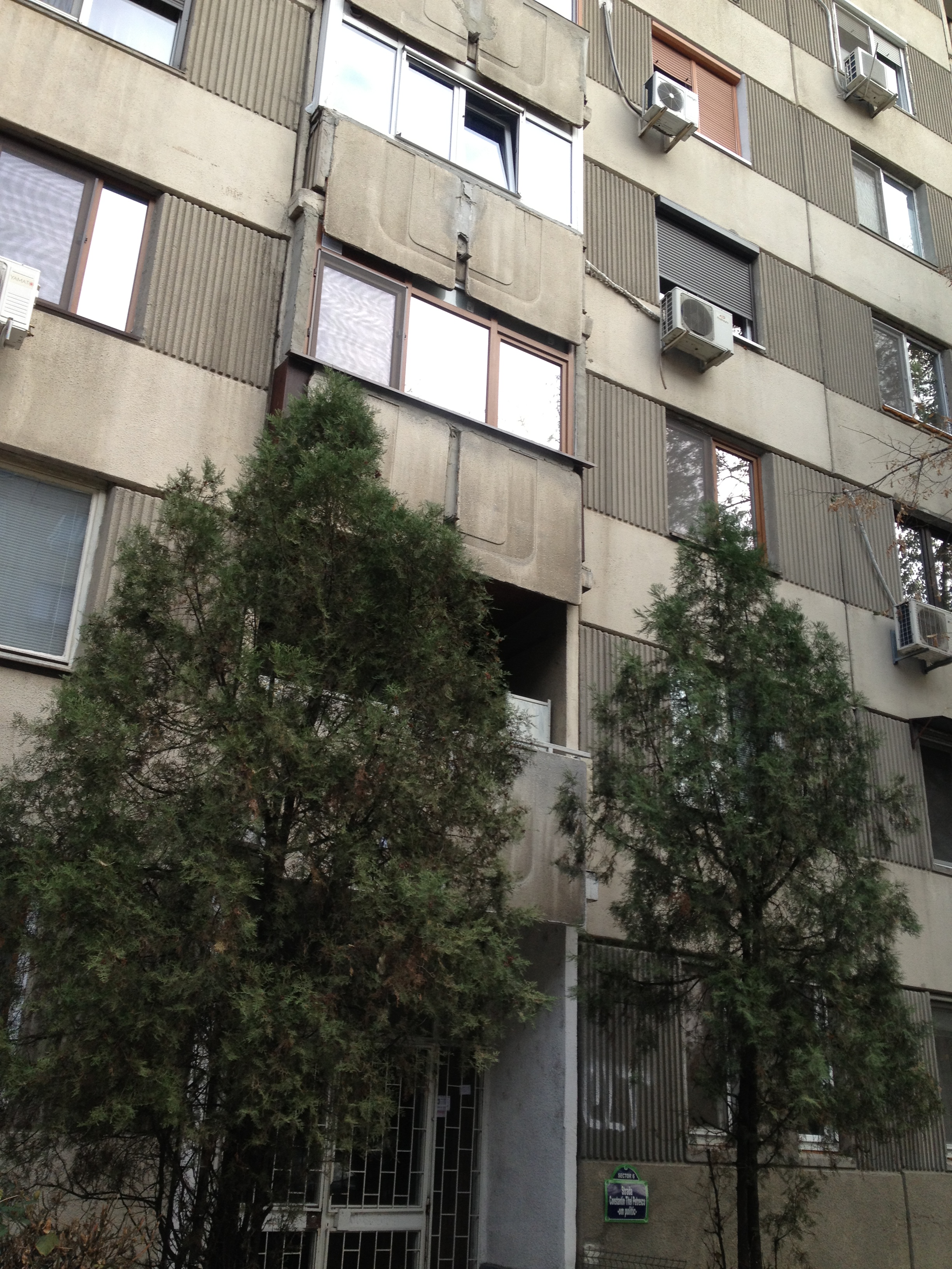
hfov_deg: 40.7
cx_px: 476
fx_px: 1283
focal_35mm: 35
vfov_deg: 52.6
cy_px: 634
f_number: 2.4
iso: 50
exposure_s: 1/232
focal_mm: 4.28
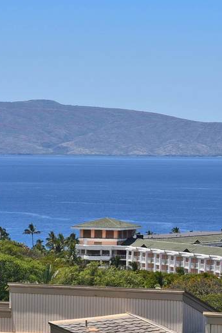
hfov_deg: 6.5
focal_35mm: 213
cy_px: 182
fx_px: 1969
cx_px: 74
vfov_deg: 9.7
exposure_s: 1/200
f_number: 13
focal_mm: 86
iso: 100
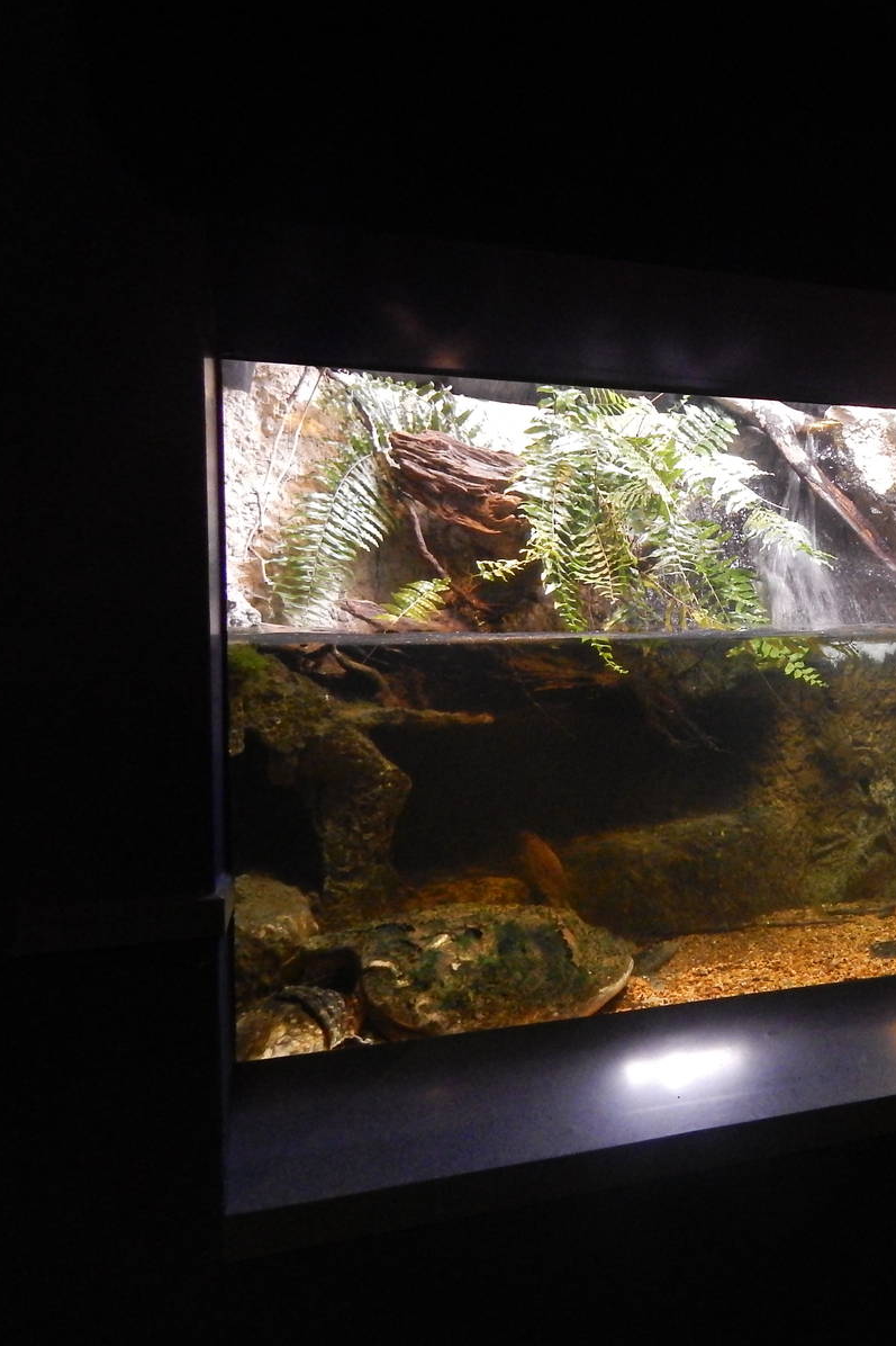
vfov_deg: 58.7
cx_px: 831
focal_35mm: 32
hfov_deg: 37.9
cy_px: 672
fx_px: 1195
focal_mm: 4
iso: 800
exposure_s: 1/25
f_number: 3
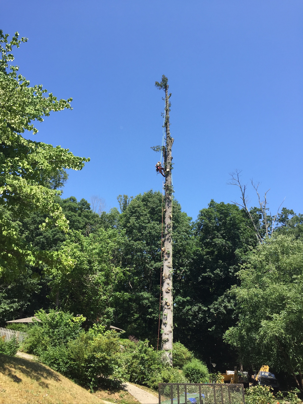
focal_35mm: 29
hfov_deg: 48.2
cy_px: 202
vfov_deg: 61.7
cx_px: 152
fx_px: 338
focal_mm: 4.15
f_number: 2.2
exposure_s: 1/860
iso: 32
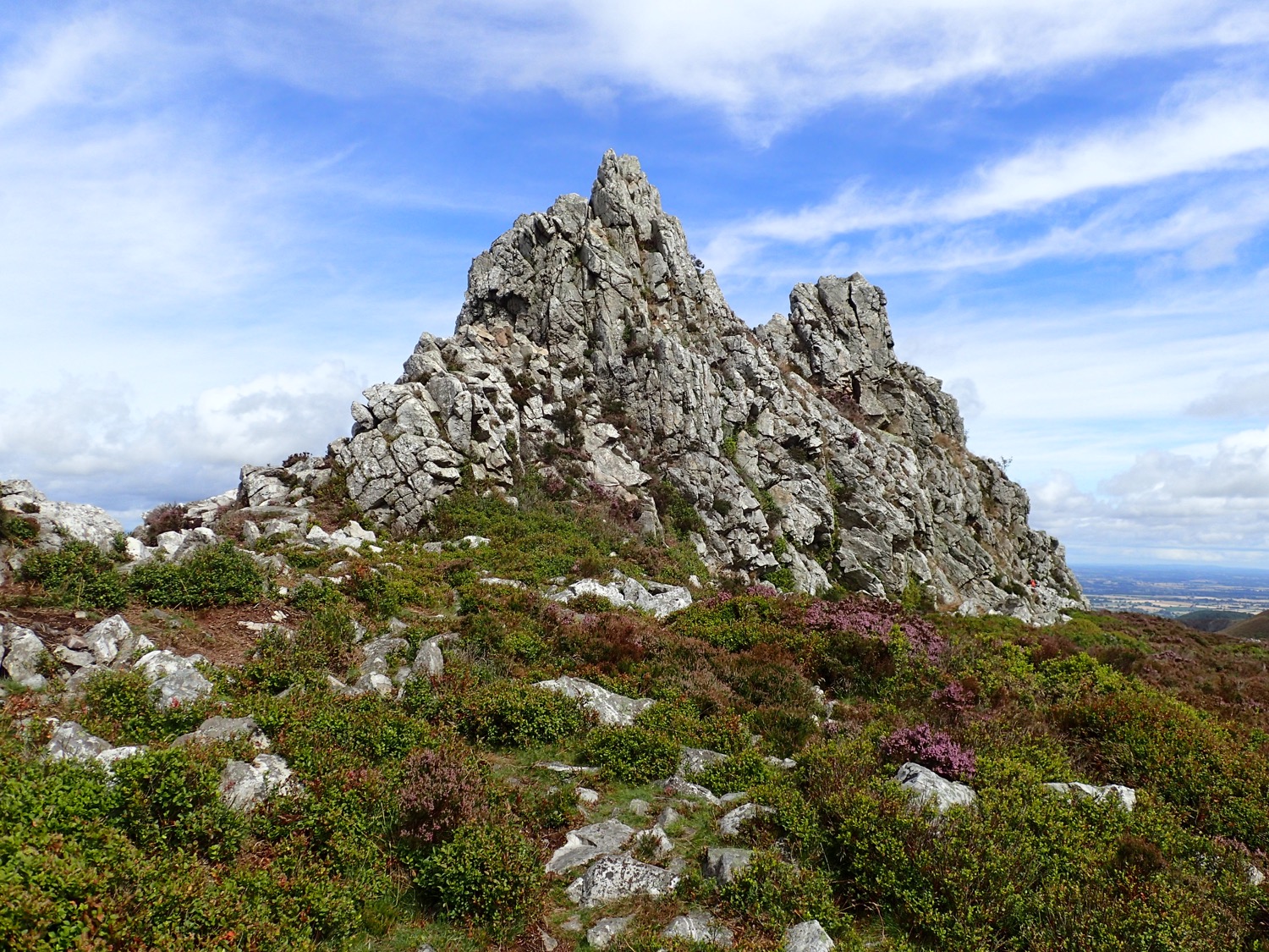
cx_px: 634
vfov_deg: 46.8
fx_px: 1100
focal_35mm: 30
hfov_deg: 60.0
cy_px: 476
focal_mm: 5.5
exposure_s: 1/160
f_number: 9
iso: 100
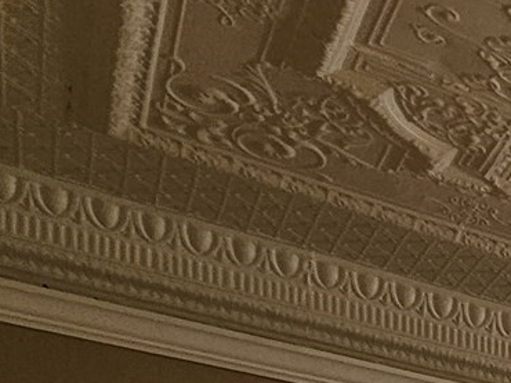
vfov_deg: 15.2
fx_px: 1062
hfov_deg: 16.6
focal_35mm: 72
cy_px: 824
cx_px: 1123
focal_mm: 2.2
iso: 50
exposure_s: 1/120
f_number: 2.2
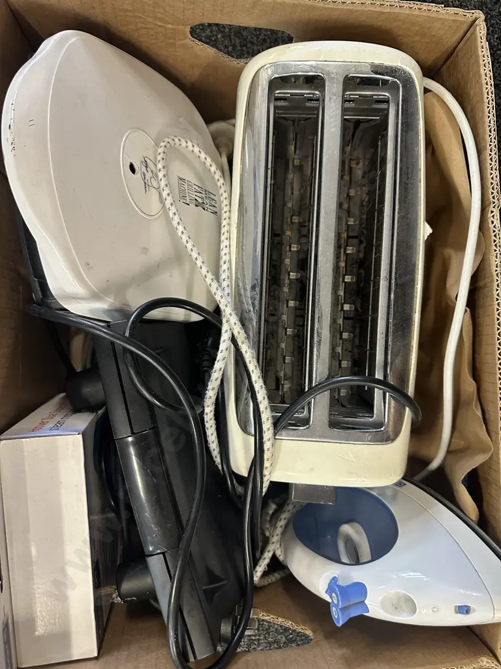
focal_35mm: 24
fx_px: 463
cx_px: 250
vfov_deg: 71.6
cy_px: 334
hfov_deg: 56.8
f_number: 1.78
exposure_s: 1/50
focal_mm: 6.86
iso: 320
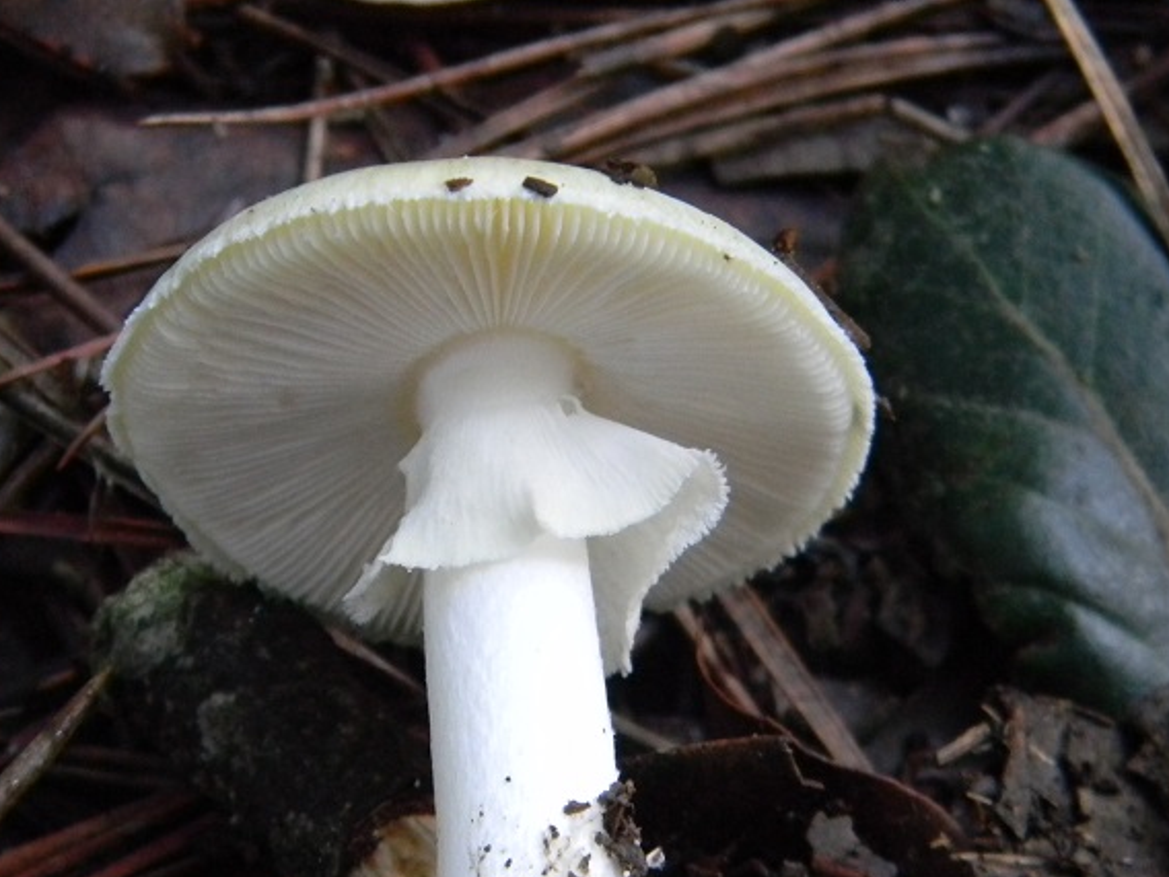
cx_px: 562
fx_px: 3951
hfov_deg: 16.8
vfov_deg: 12.6
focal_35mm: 117
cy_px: 566
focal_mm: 15.1
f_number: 4.5
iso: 400
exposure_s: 1/14.8
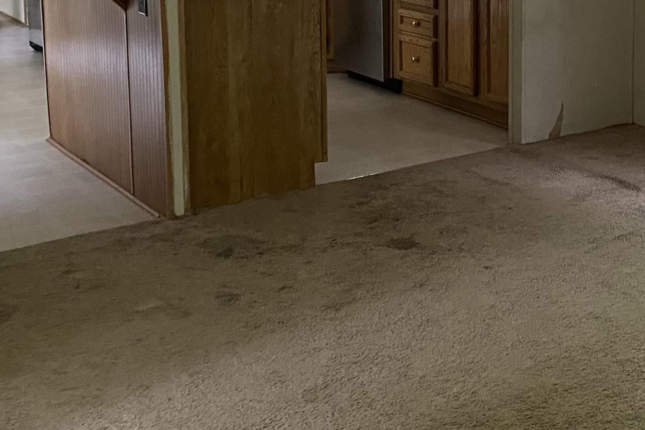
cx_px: 565
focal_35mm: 67
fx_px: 1200
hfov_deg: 29.0
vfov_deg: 19.4
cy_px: -54
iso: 320
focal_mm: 4.25
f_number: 1.8
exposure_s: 1/60
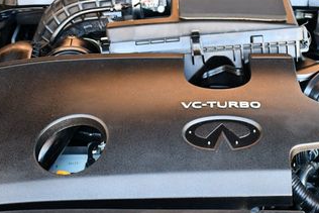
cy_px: 119
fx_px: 647
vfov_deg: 18.7
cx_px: 203
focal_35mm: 73
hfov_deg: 27.6
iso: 900
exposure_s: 1/125
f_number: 3.5
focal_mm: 18
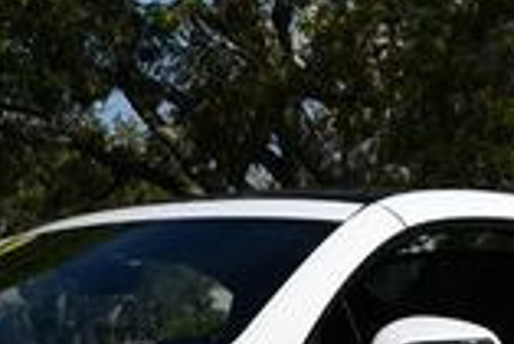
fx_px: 2558
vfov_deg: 7.6
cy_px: 367
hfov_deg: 11.4
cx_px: 10
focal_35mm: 179
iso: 100
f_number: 10
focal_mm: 22
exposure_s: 1/400
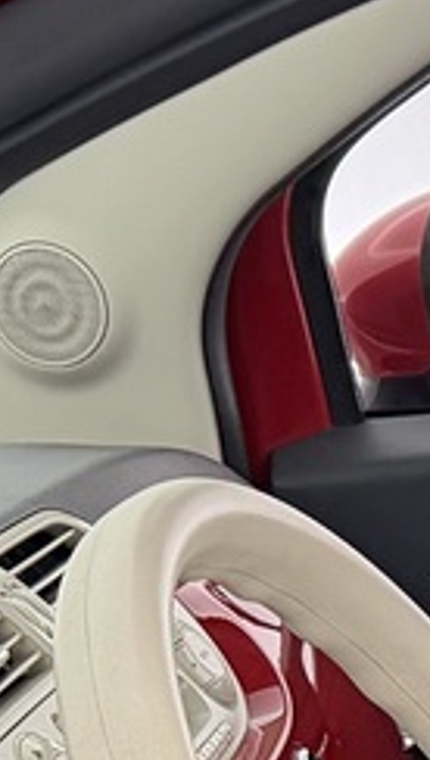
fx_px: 3109
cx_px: 1206
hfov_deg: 7.2
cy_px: 1308
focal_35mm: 154
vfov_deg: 12.8
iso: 500
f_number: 1.78
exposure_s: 1/50
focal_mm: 6.76
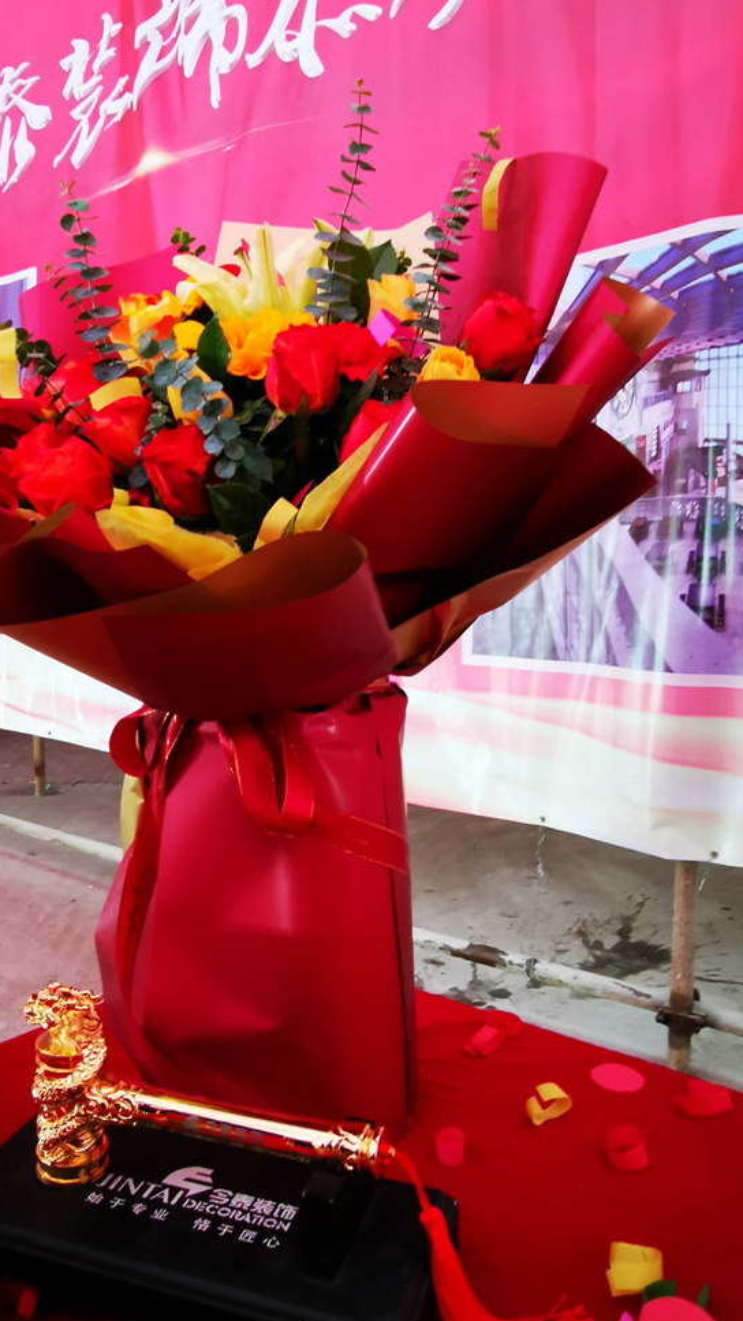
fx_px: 981
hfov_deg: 41.1
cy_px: 598
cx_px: 261
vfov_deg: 67.8
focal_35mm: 28
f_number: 2.2
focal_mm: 2.26
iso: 400
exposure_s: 1/25
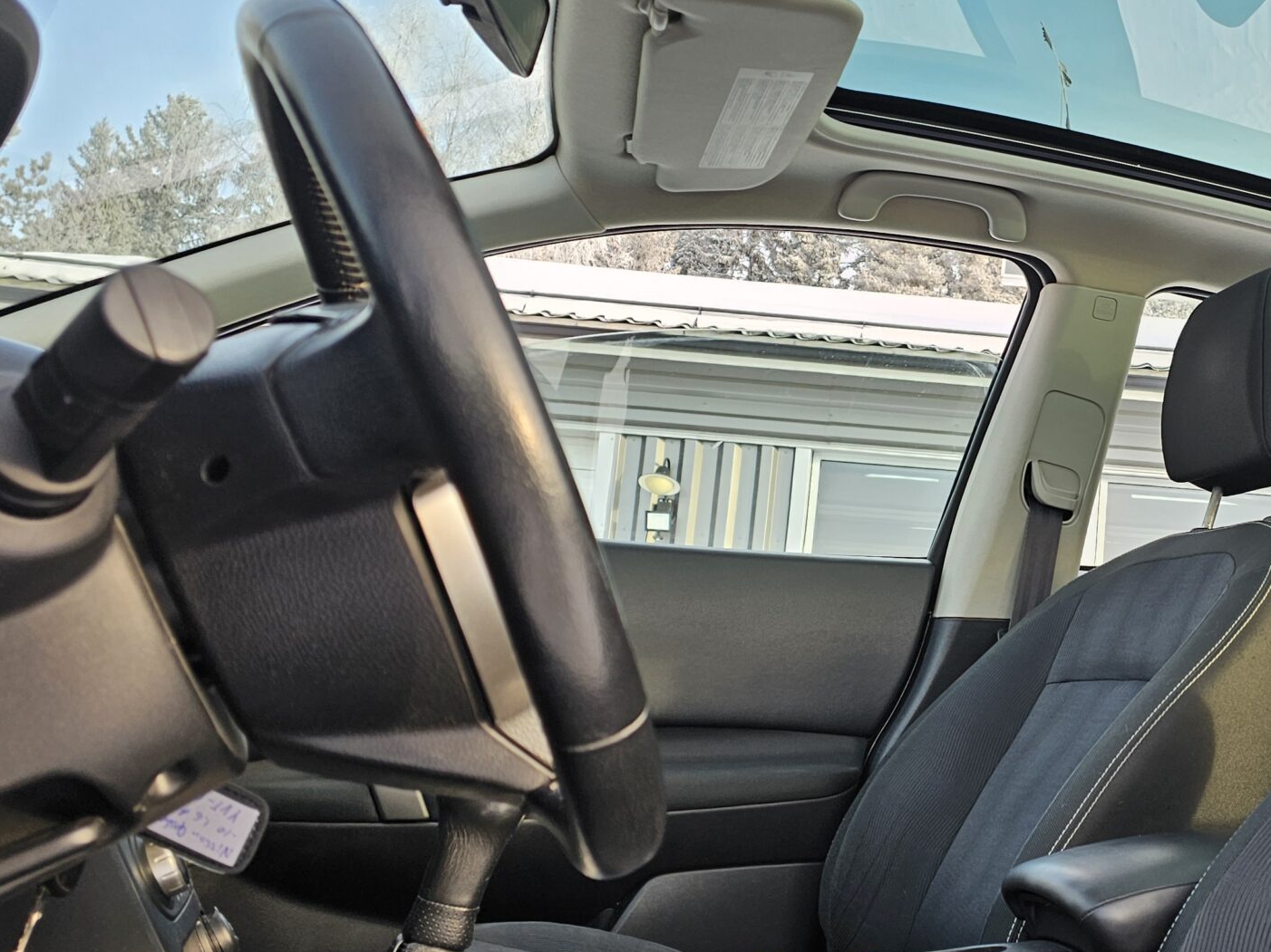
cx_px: 1086
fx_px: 1542
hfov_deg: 42.0
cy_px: 523
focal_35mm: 42
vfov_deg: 34.3
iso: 16
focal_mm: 6.3
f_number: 1.7
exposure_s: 1/100
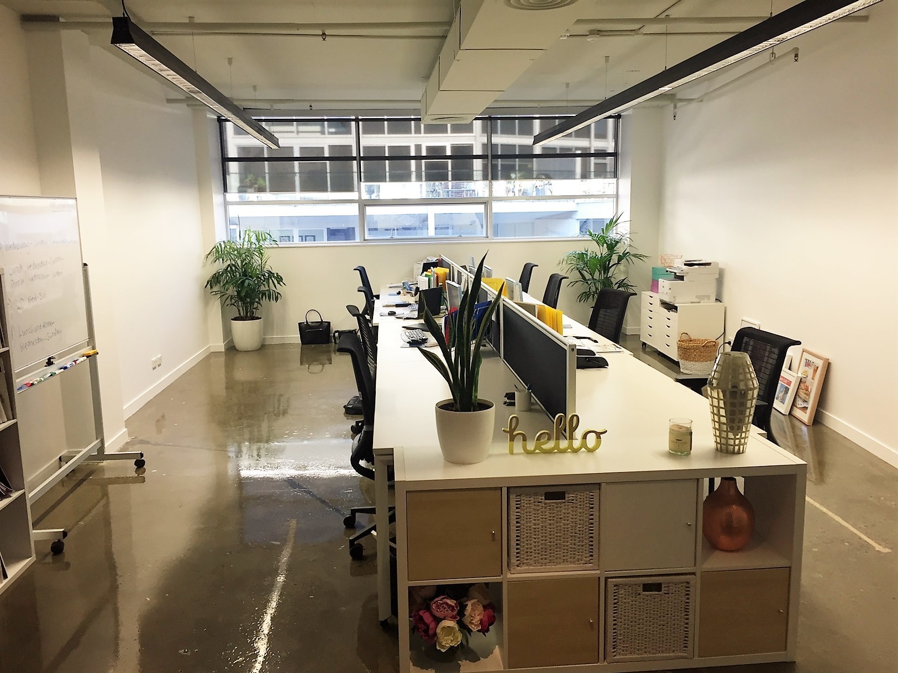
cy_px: 336
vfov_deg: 48.2
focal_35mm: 29
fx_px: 752
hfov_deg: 61.7
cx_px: 449
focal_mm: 4.15
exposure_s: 1/33
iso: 32
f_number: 2.2
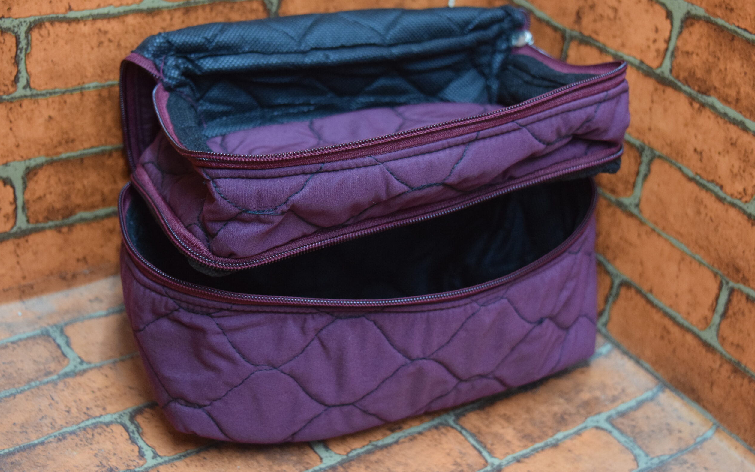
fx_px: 1152
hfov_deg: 36.3
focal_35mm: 56
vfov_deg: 23.1
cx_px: 383
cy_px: 220
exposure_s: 1/60
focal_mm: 36
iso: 2500
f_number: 4.8
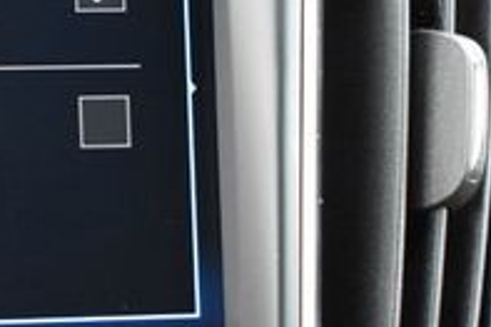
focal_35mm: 195
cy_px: 162
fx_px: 2657
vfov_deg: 7.0
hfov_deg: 10.4
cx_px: -115
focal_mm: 40
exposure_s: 1/80
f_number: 4.8
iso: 3200
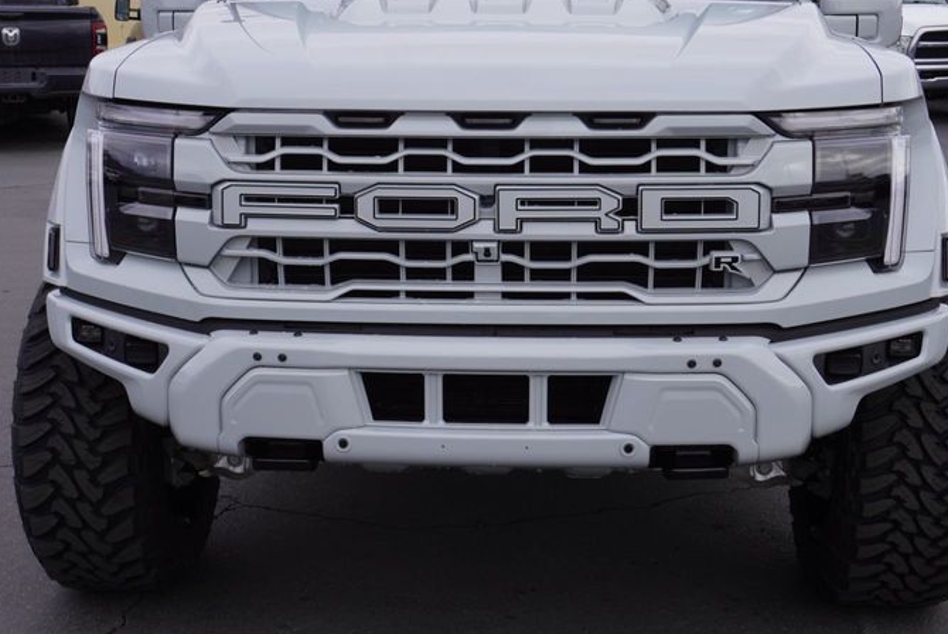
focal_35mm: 55
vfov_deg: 24.6
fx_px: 1450
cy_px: 260
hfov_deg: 36.2
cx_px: 477
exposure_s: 1/100
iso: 100
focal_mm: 24
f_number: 8
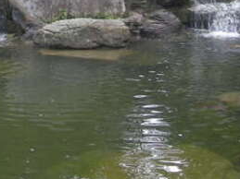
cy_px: -66
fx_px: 748
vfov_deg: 13.1
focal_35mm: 108
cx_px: -22
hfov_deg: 17.6
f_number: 2.8
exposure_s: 1/59.8
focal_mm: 5.7
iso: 69
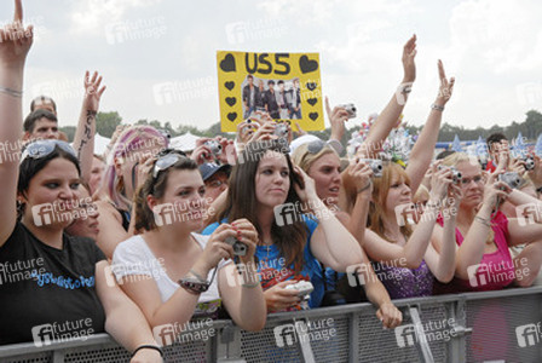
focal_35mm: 57
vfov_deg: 23.9
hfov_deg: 35.0
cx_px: 271
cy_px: 182
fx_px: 859
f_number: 10
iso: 500
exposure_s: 1/350
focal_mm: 38
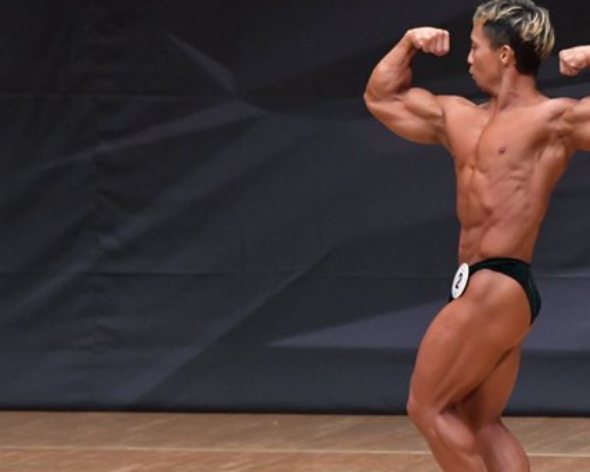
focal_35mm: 486
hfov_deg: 4.0
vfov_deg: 3.2
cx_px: 427
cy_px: 275
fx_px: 8488
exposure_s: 1/400
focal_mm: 190
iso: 6400
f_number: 5.6
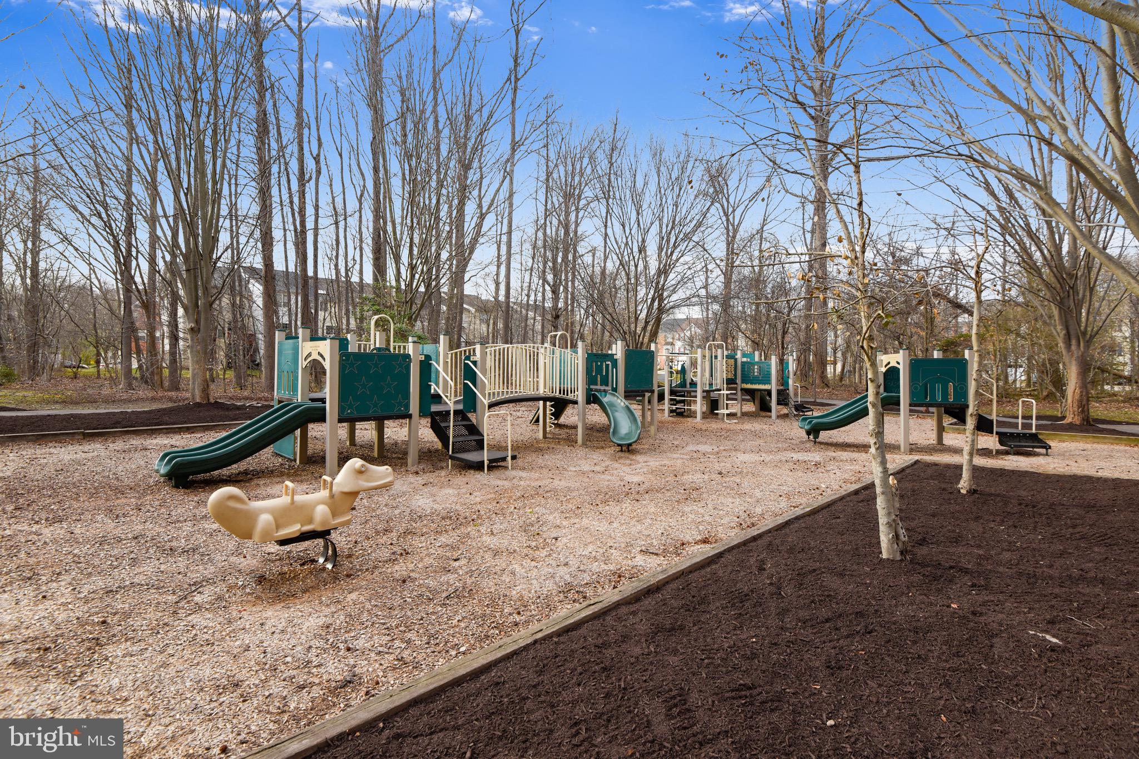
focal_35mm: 16
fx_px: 506
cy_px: 380
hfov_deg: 96.7
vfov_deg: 73.7
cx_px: 570
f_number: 5.6
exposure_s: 1/125
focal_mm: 16
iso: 100
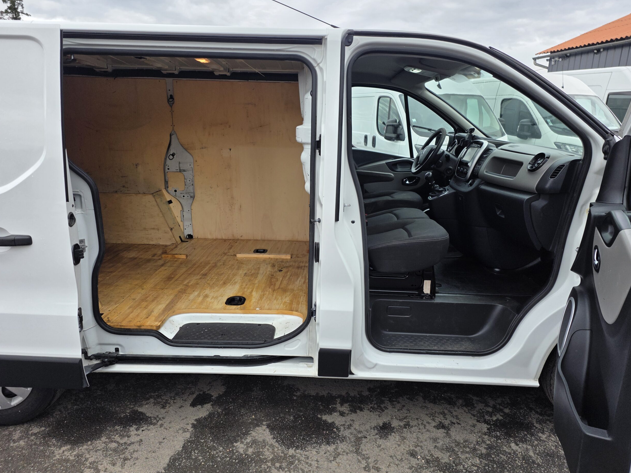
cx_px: 314
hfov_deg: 71.6
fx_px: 438
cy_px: 228
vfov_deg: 56.8
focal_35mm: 24
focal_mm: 6.25
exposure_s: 1/180
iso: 40
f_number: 1.7
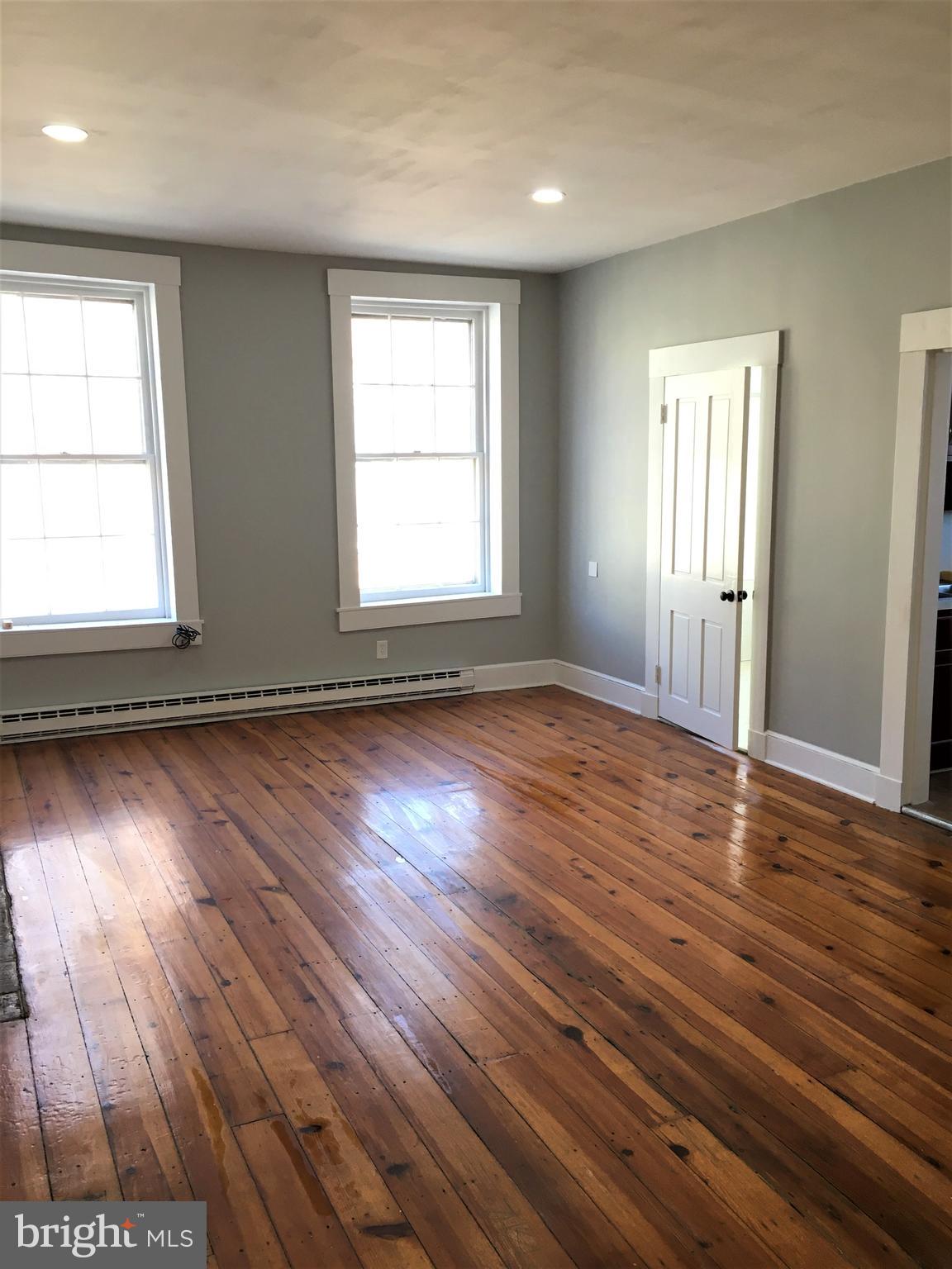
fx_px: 1063
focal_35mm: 29
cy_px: 634
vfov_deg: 61.7
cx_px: 476
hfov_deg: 48.2
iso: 32
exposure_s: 1/30
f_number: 2.2
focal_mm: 4.15
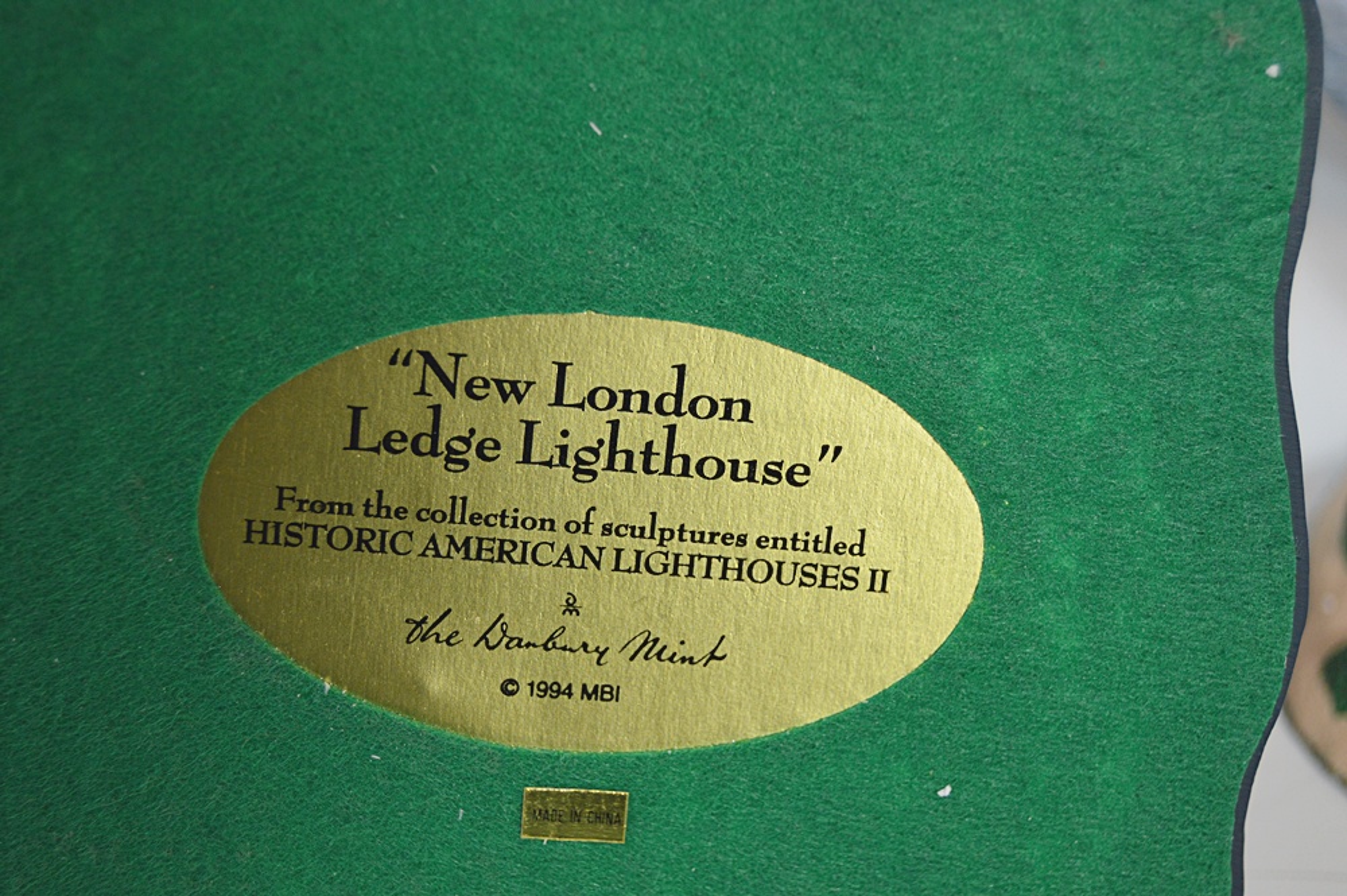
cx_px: 674
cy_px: 448
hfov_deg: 29.3
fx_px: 2580
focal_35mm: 69
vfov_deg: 19.7
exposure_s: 1/60
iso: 720
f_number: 5.3
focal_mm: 46
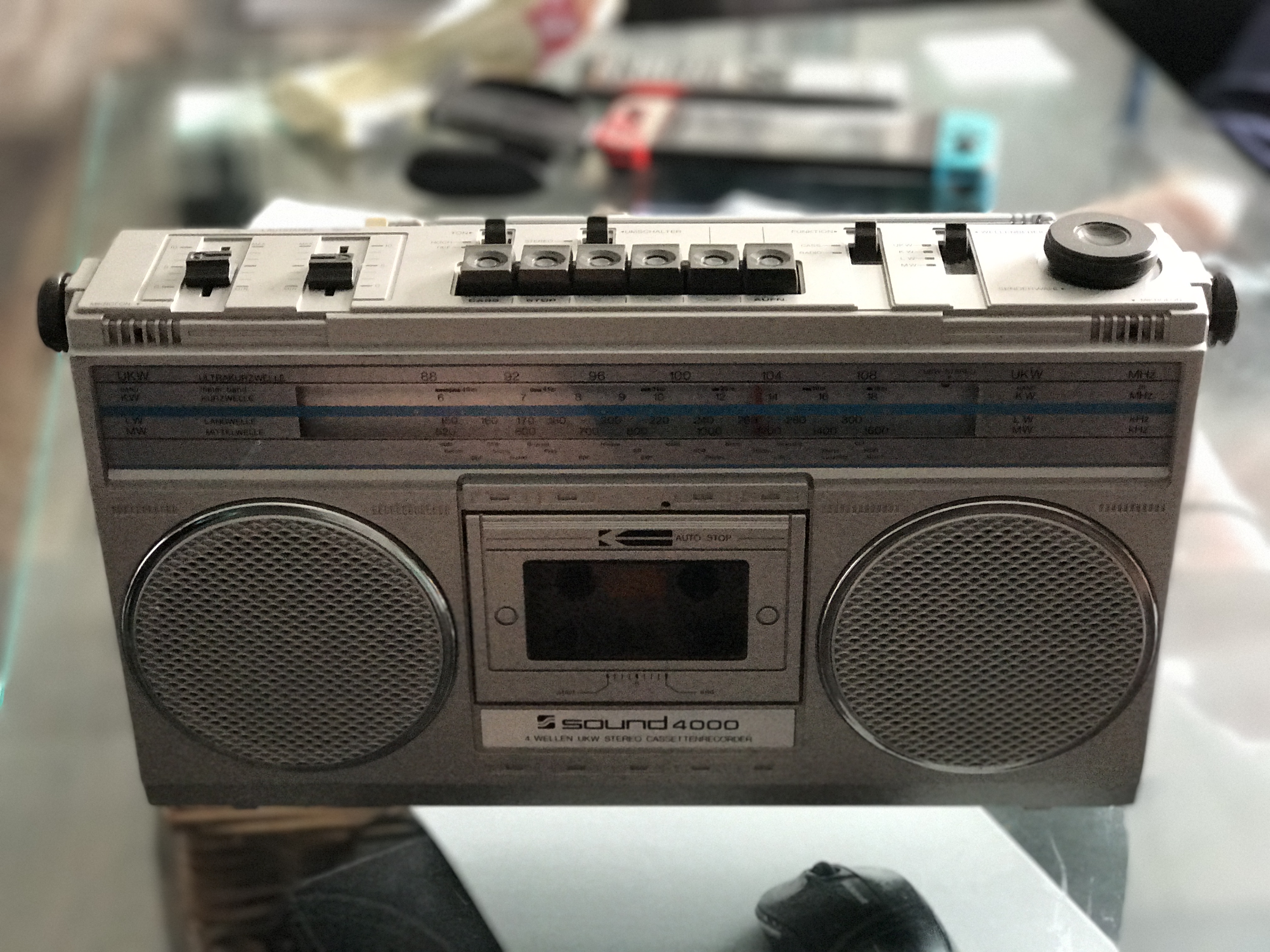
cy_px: 476
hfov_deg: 33.8
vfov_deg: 25.7
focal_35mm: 57
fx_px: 2091
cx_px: 635
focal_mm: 6.6
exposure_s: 1/50
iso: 500
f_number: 2.8
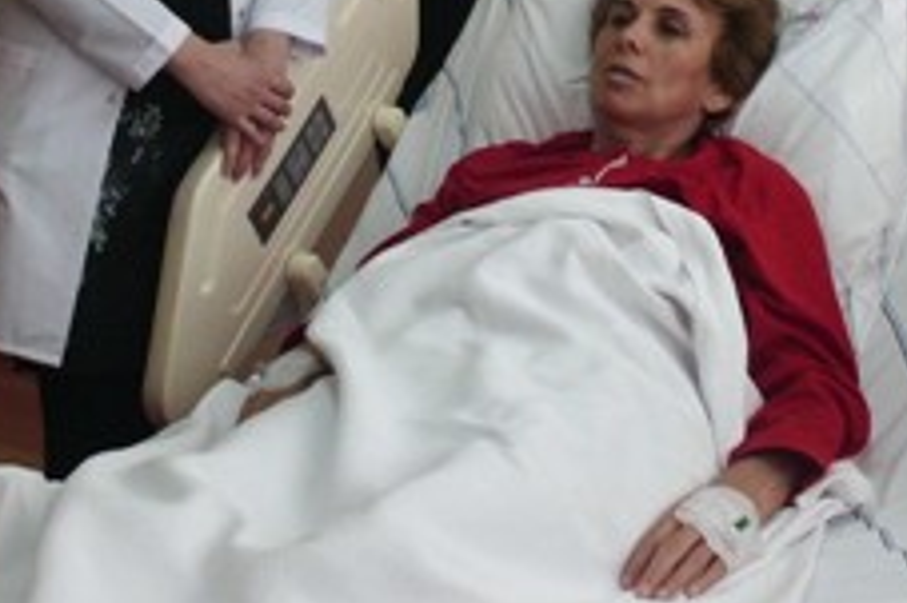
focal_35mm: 74
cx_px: 452
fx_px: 1863
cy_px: -28
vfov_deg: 17.9
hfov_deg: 27.4
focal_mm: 6.3
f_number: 2.9
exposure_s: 1/100
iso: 200
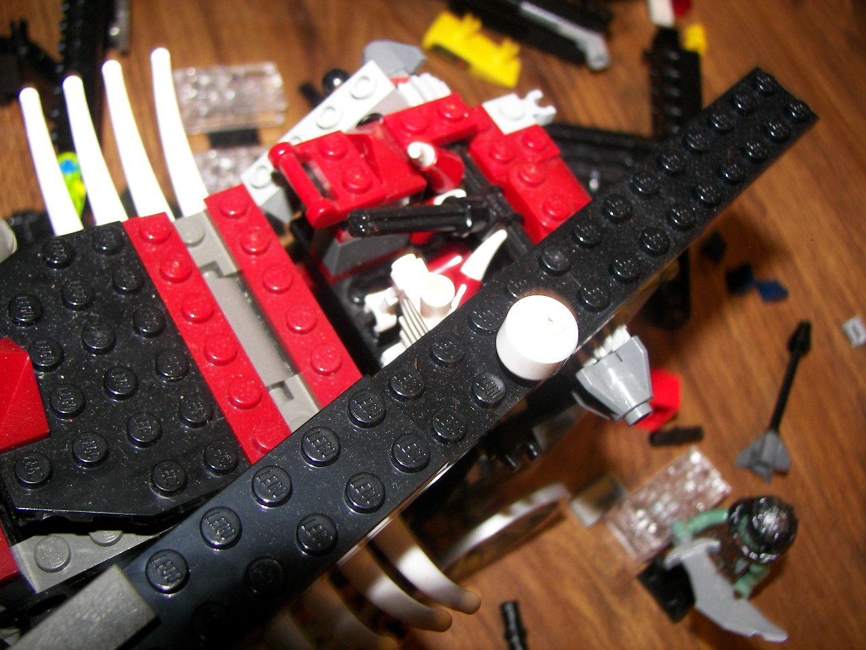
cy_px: 325
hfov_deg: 51.4
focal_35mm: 36
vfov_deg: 39.7
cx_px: 433
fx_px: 901
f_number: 2.8
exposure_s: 1/30
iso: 100
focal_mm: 6
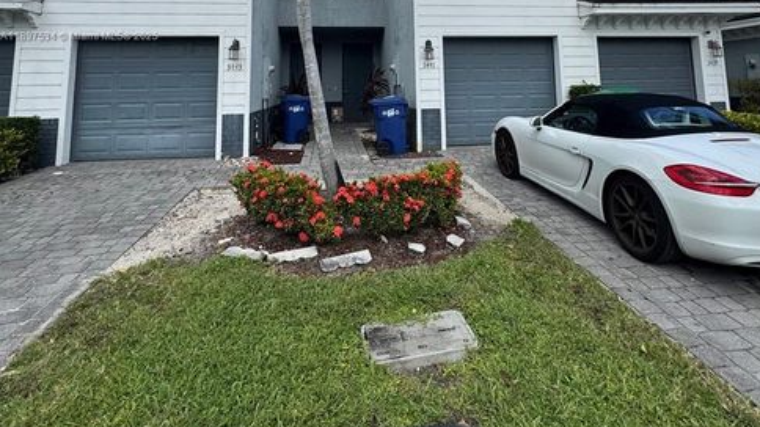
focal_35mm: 21
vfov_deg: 47.7
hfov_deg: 83.8
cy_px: 37
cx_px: 391
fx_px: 423
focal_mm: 2.22
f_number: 2.2
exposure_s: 1/1299
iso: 50
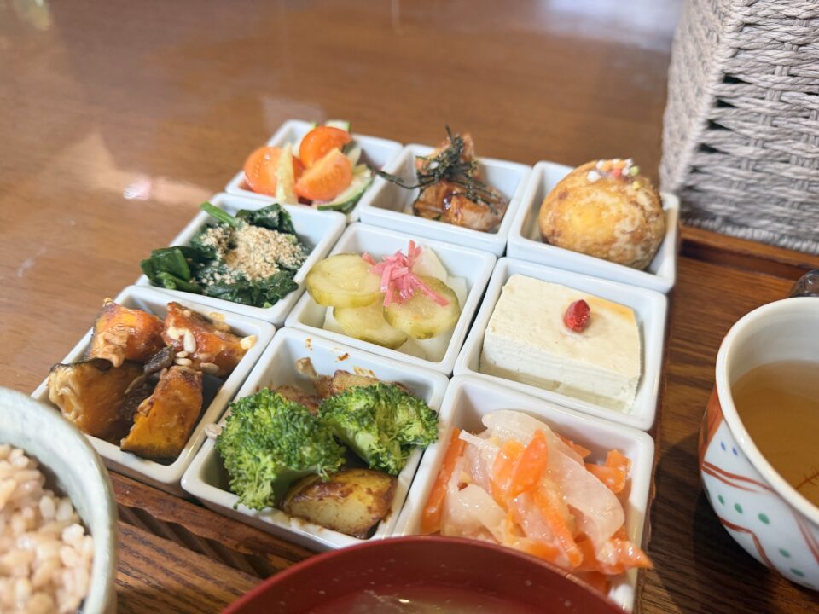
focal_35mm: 24
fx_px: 568
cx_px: 410
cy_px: 307
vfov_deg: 56.8
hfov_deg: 71.6
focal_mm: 6.76
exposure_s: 1/60
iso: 320
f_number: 1.78
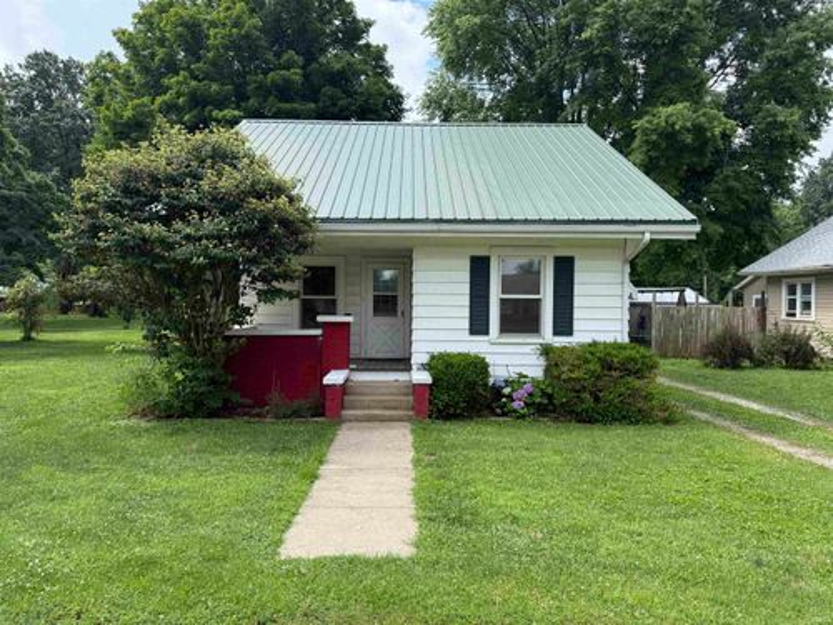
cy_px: 312
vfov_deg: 56.8
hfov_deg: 71.6
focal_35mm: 24
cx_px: 416
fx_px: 578
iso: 80
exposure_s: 1/2370
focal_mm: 6.76
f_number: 1.78
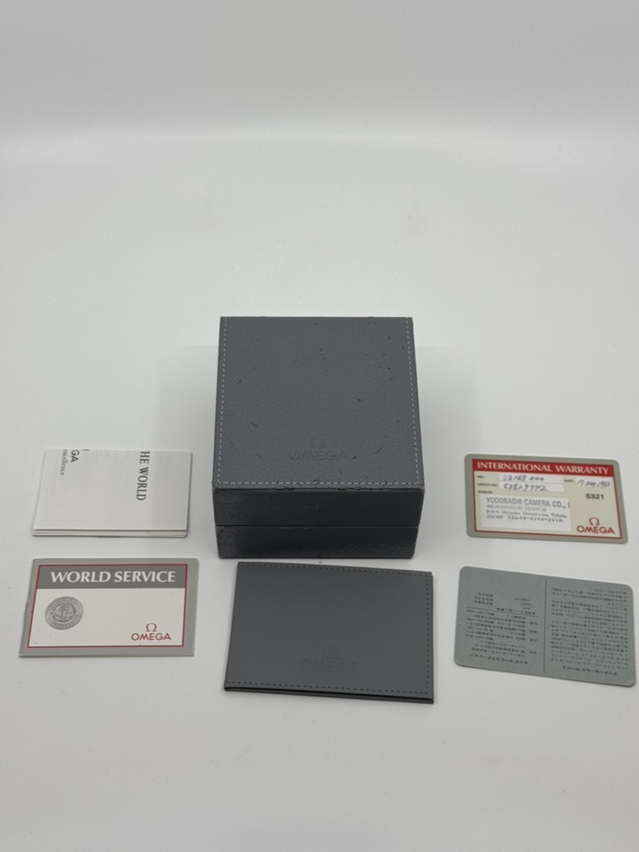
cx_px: 320
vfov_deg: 39.7
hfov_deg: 30.3
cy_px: 426
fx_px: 1181
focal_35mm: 48
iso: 64
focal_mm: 6.76
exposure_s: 1/1059
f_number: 1.78
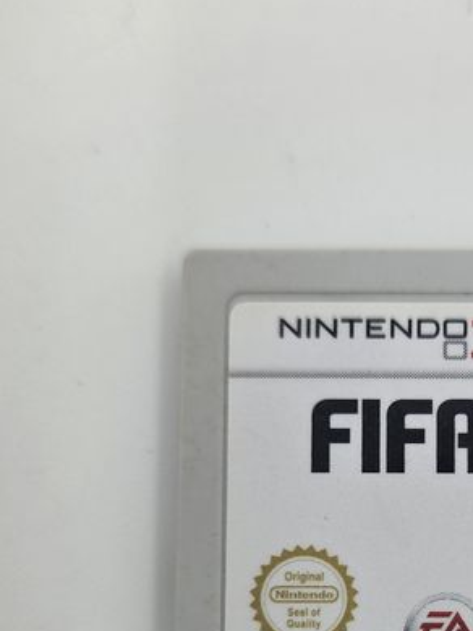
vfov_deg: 31.2
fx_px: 1076
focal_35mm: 59
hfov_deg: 24.0
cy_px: 571
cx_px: 439
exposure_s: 1/180
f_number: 1.8
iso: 32
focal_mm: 5.4
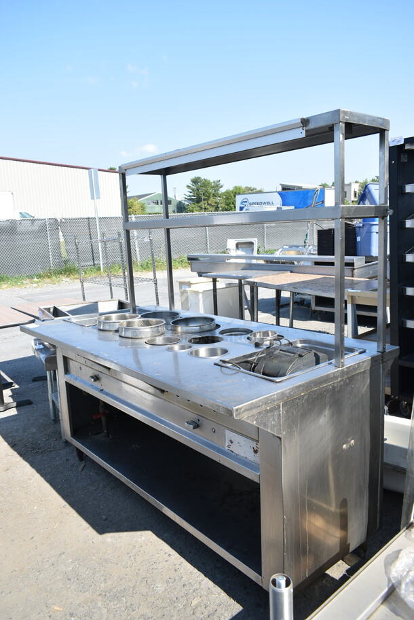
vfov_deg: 67.3
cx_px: 207
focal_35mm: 27
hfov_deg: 48.0
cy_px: 310
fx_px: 465
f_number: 6.3
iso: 100
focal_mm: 18
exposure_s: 1/160
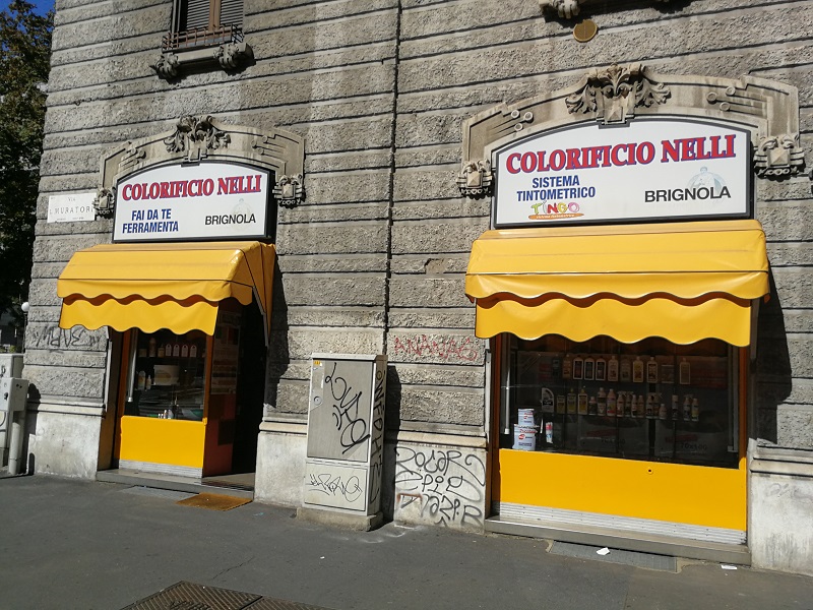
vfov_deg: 51.4
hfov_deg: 65.3
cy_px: 305
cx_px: 406
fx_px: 634
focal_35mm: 27
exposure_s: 1/2208
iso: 50
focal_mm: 3.95
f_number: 2.2
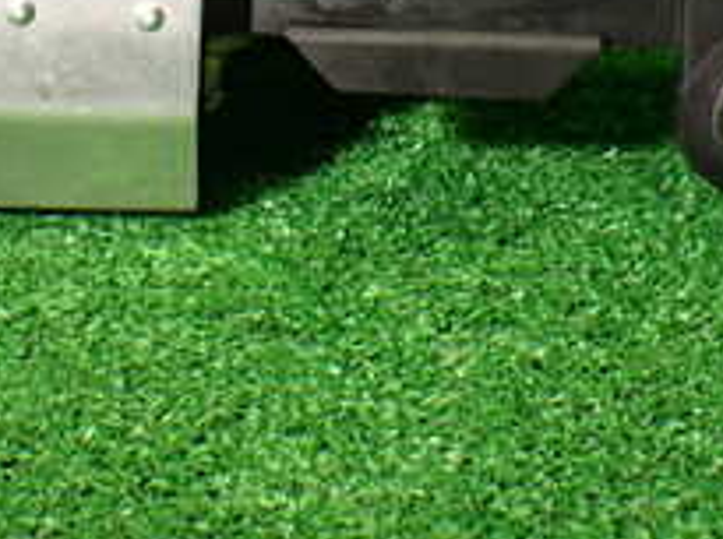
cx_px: 247
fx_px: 1835
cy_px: -162
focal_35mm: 88
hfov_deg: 22.2
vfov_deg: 15.9
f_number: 2.3
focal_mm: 5.4
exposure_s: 1/125
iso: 250
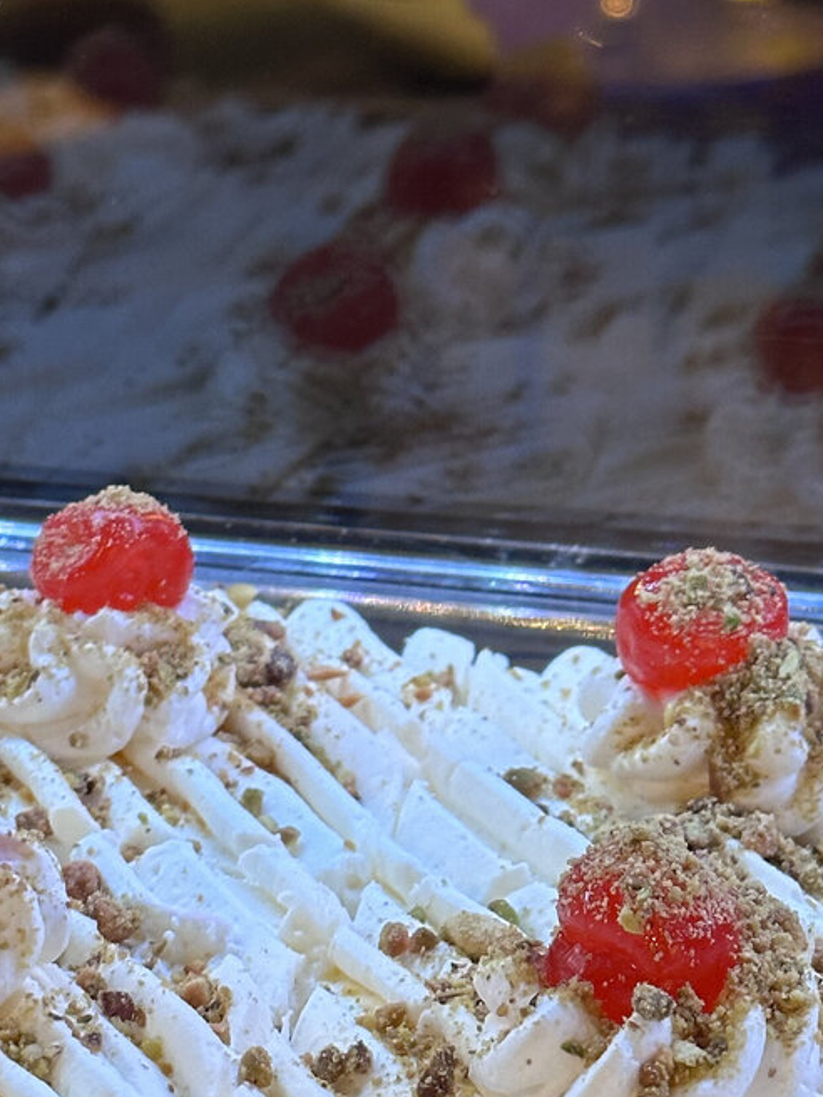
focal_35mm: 117
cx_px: 206
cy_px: 483
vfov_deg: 16.8
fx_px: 3709
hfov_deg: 12.6
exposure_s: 1/60
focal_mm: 6.86
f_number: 1.78
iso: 200
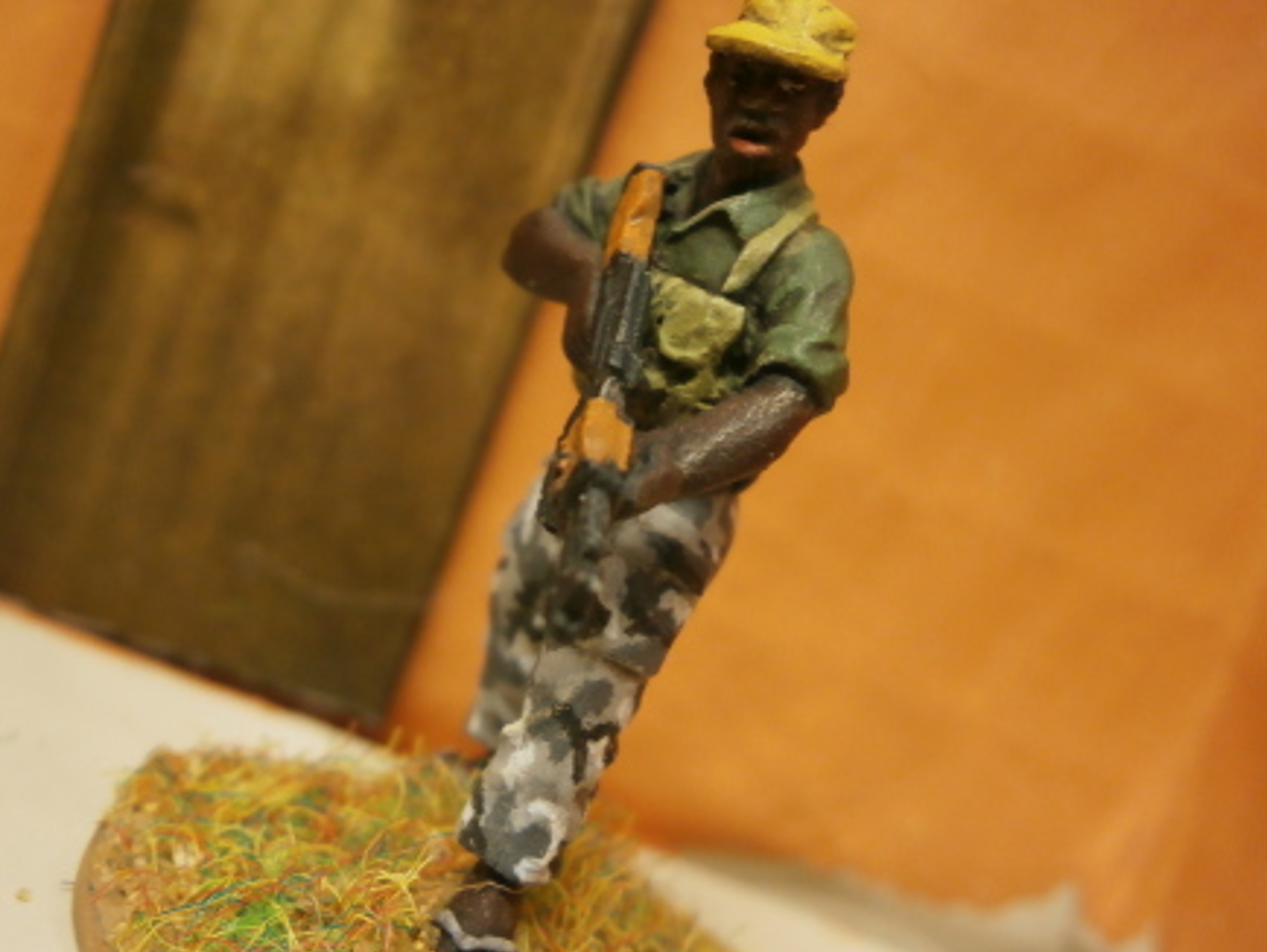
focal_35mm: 58
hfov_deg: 33.2
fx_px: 2124
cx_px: 645
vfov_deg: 25.2
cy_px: 421
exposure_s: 1/15
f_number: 3.4
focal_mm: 8.3
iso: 200
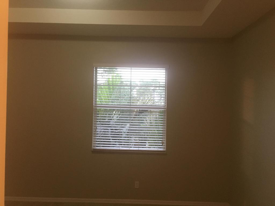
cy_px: 103
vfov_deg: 48.2
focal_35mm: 29
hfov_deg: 61.7
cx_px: 138
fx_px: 230
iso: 200
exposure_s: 1/24
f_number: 2.2
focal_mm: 4.15
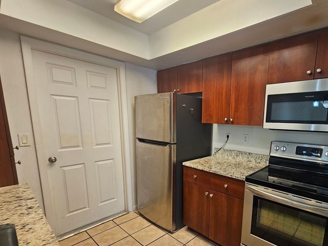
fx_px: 161
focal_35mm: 17
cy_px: 148
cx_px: 210
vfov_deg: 73.9
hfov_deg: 88.8
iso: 160
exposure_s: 1/60
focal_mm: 2.2
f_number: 2.2
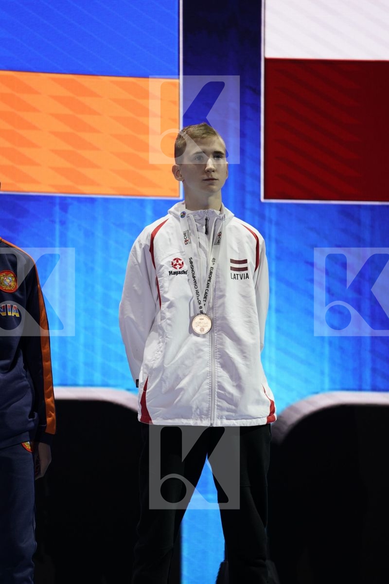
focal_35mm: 200
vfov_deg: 10.3
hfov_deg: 6.9
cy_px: 292
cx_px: 194
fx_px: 3241
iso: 250
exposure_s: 1/250
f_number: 2.8
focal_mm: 200
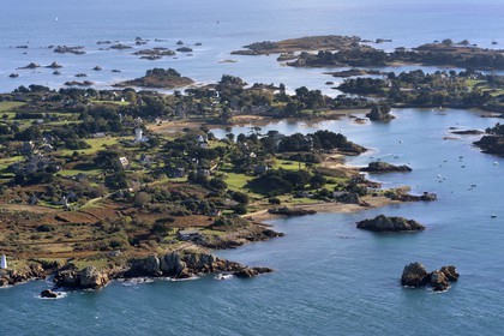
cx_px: 252
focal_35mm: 105
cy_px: 168
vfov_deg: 13.0
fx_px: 1470
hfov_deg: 19.5
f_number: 13
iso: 800
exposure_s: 1/1000
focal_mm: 105
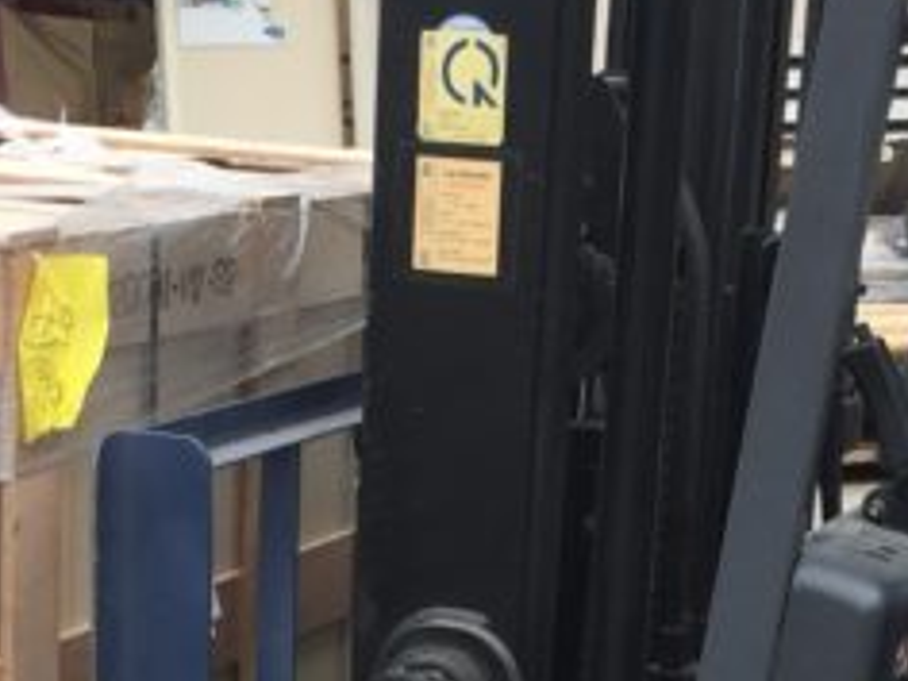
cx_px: 485
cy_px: 1239
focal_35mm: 126
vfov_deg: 11.0
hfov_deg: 15.6
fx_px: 3305
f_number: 2.2
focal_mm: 4.15
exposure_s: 1/694
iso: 32
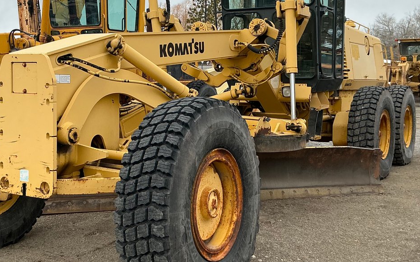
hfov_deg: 41.8
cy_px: 102
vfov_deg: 26.8
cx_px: 190
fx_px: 549
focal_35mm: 48
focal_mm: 3
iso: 25
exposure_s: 1/709
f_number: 1.8
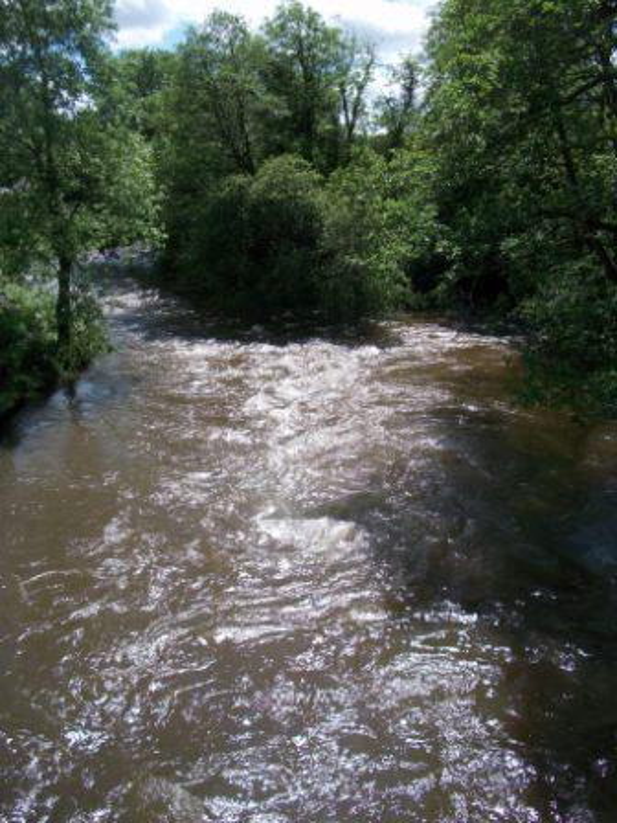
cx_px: 308
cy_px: 412
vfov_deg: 56.8
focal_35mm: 32
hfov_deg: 44.2
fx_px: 760
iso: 80
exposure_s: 1/320
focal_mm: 5.7
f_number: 5.5
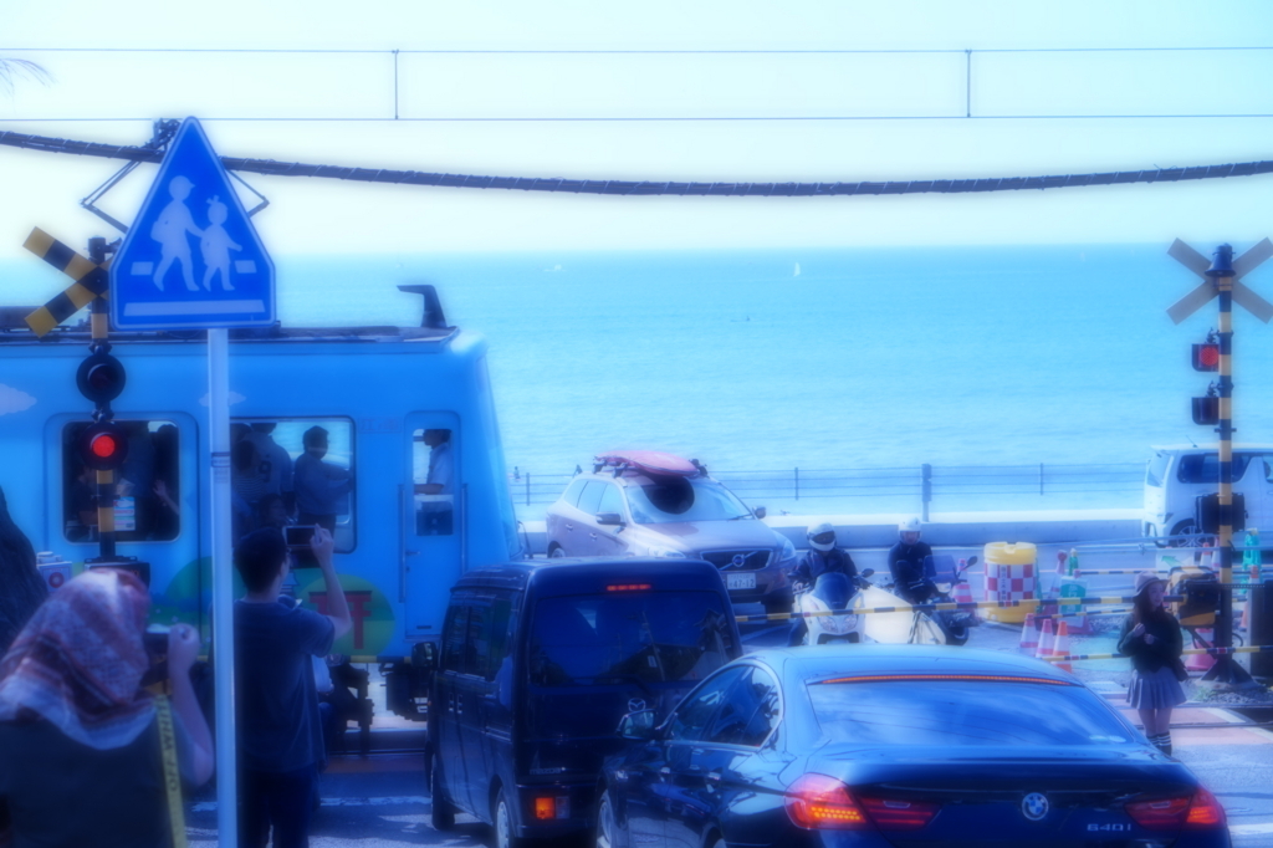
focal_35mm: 75
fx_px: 2651
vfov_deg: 18.2
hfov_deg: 27.0
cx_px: 636
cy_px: 424
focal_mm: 50
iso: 100
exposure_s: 1/800
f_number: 3.5
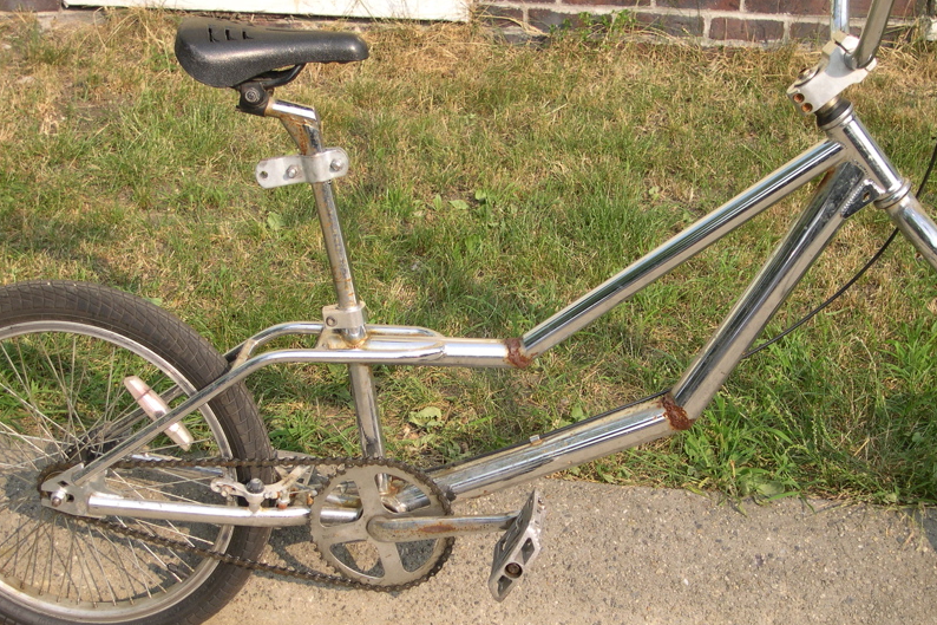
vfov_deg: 20.9
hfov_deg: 31.0
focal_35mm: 65
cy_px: 352
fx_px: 1691
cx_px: 471
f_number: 3.5
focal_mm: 13.2
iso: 100
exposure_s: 1/446
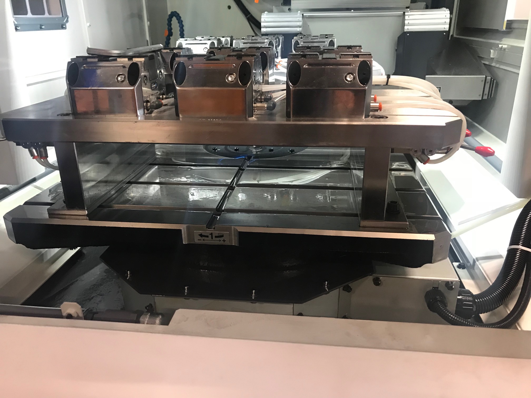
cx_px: 266
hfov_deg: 63.4
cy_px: 199
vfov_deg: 49.7
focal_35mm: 28
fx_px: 430
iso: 64
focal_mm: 3.99
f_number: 1.8
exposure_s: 1/17
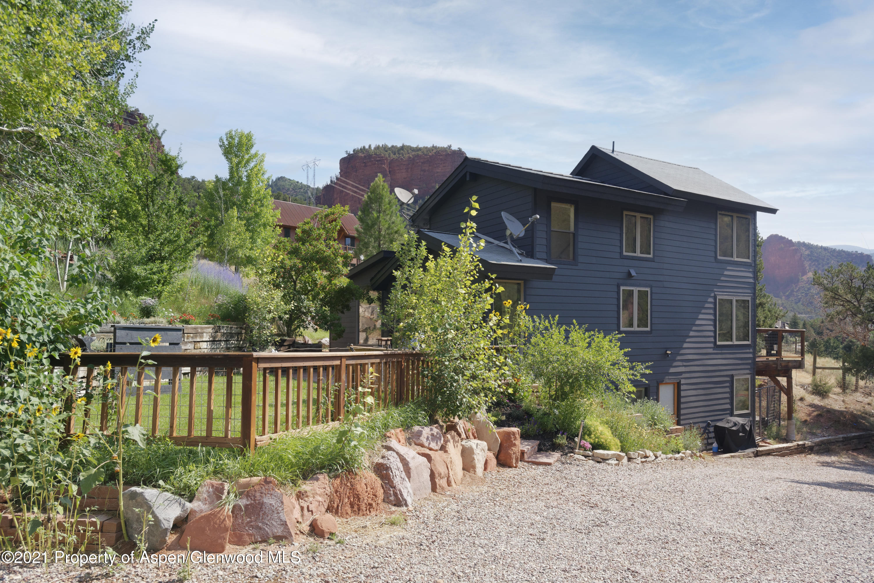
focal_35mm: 24
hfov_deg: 73.7
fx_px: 583
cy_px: 292
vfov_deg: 53.2
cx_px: 437
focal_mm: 24
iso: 250
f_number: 7.1
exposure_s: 1/800
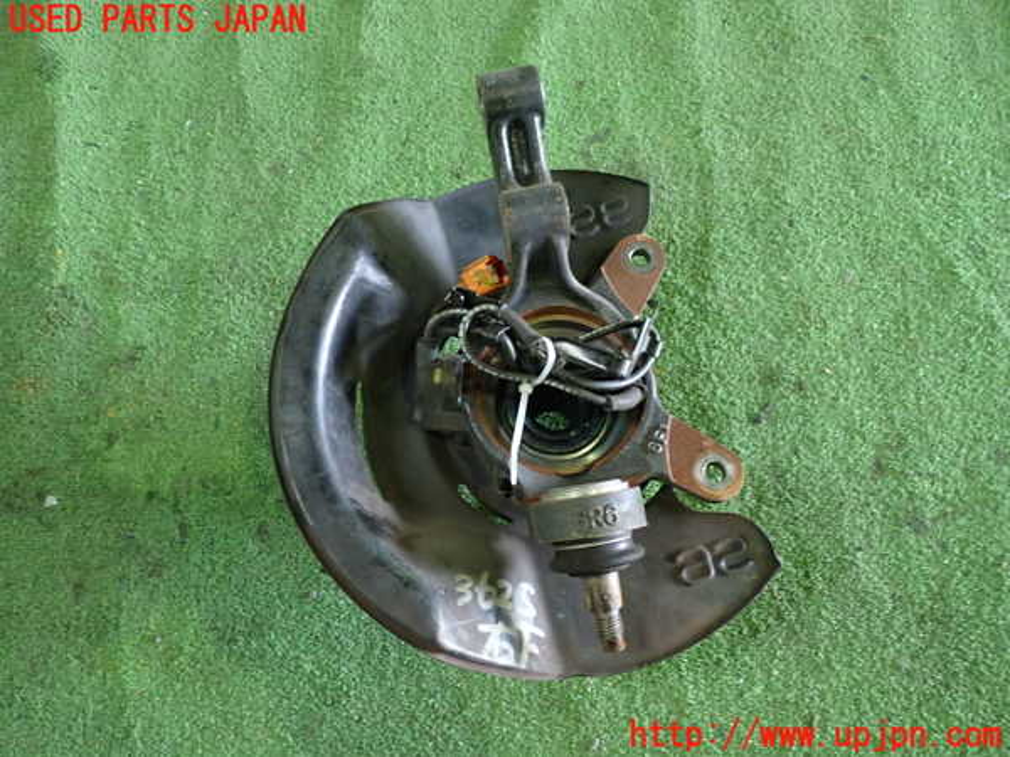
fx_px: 875
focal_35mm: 30
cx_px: 505
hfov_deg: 60.0
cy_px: 378
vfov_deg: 46.8
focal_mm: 5.4
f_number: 2.3
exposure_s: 1/30
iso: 500
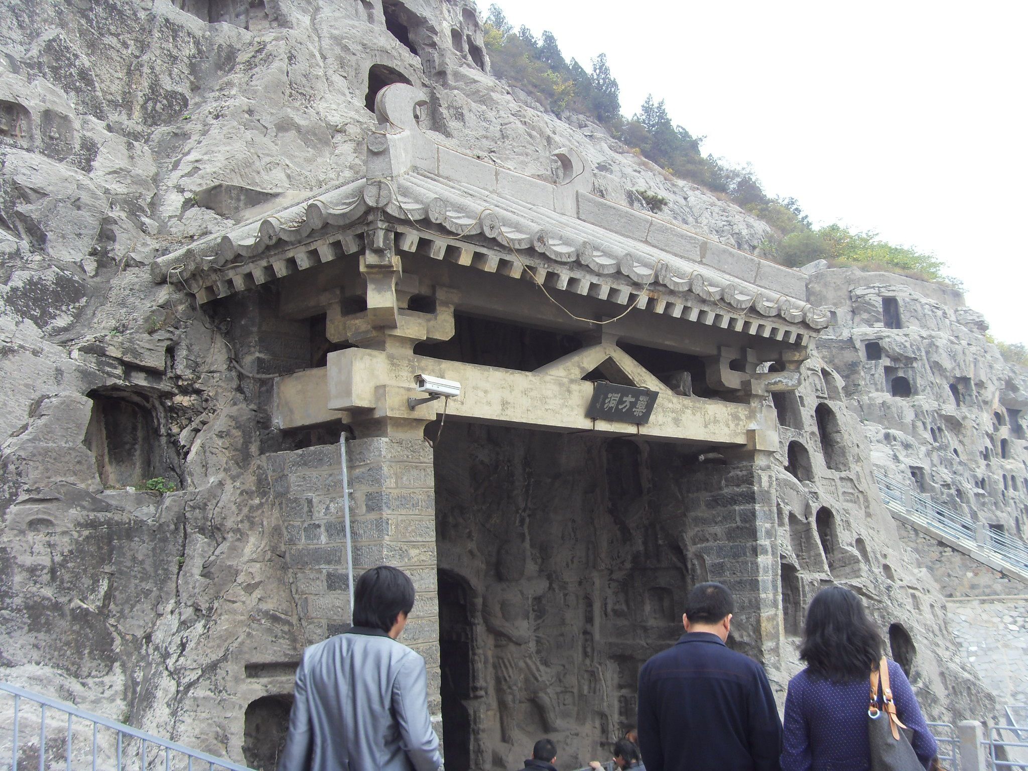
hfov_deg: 47.9
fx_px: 1158
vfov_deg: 36.8
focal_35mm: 39
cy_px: 386
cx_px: 514
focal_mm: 6.6
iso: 80
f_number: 3.5
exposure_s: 1/90
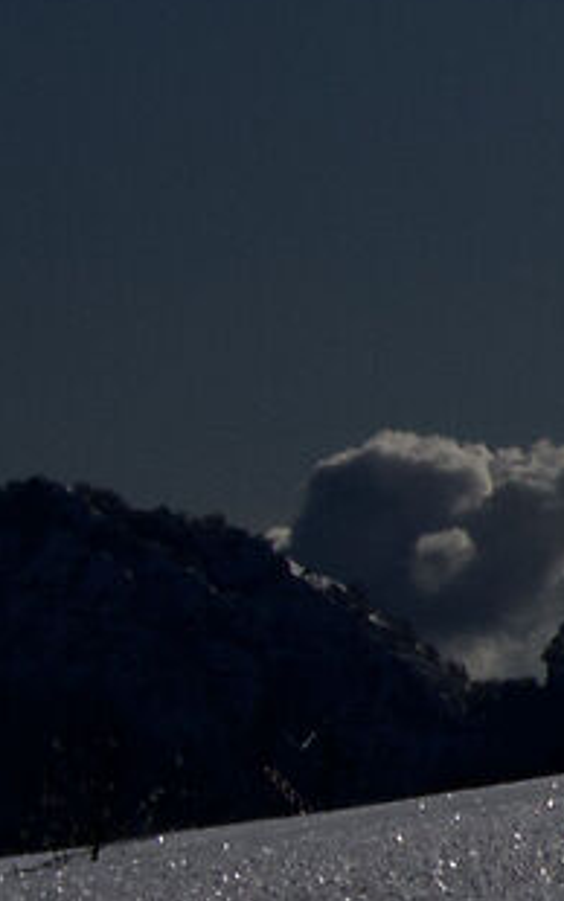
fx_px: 11057
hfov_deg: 2.7
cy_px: 398
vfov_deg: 4.7
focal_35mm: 450
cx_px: 3137
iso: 200
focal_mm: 38.5
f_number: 9
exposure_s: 1/4000
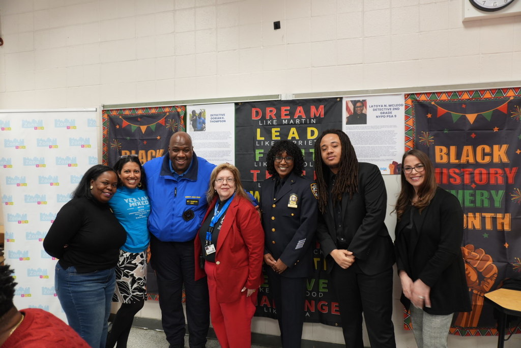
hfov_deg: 73.7
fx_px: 348
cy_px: 174
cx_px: 260
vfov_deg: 53.2
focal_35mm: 24
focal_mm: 16
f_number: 3.5
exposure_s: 1/30
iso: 500
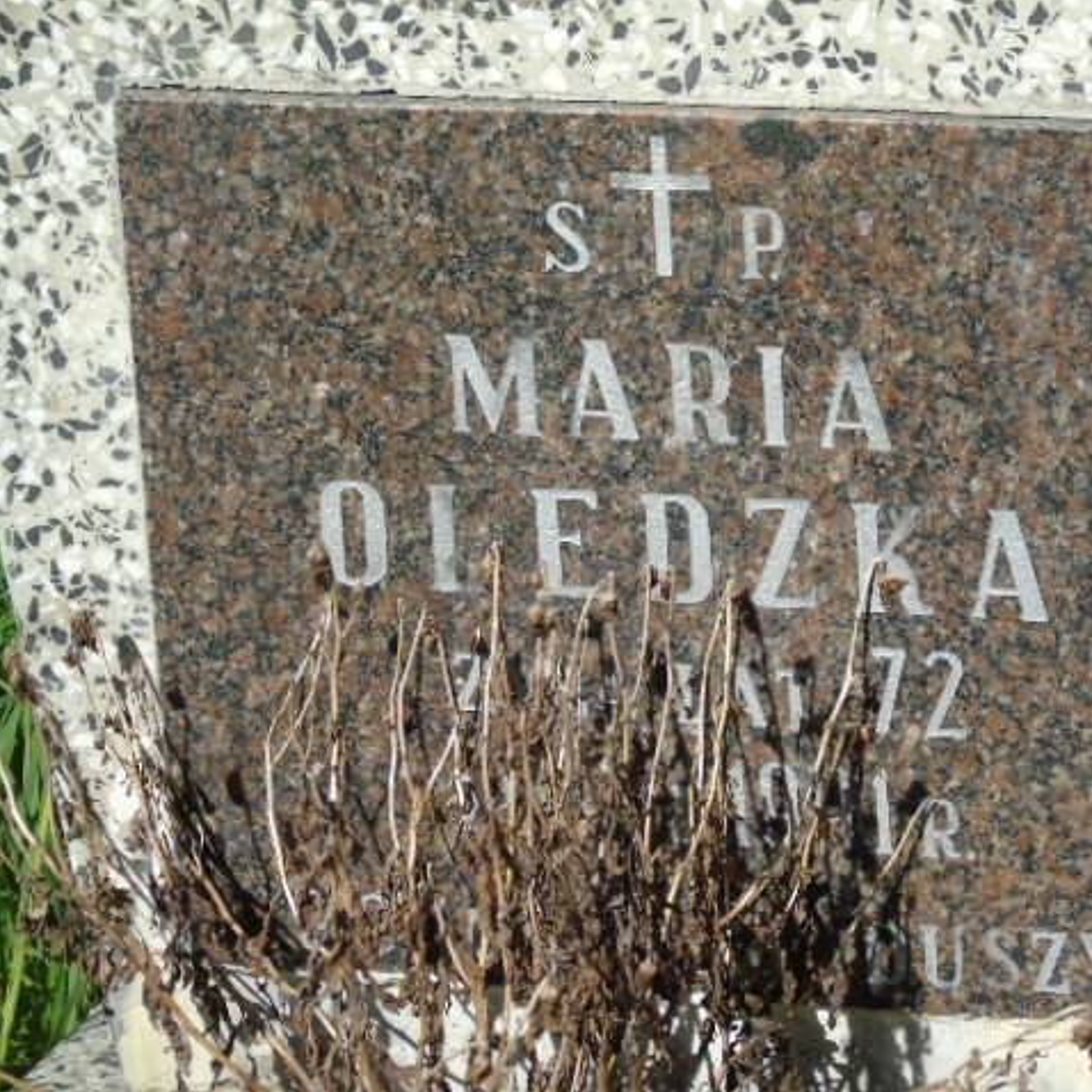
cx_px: 726
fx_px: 8958
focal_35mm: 251
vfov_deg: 7.0
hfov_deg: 7.0
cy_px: 546
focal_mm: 38
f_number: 4.7
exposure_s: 1/400
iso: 80
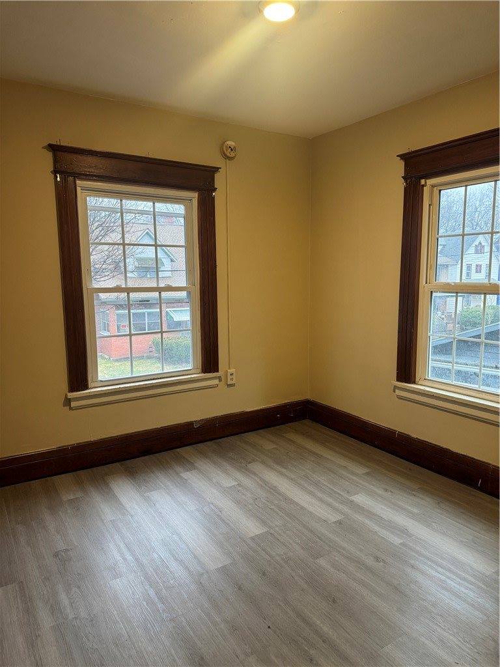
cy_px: 334
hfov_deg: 56.8
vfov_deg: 71.6
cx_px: 250
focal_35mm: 24
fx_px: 462
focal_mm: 6.76
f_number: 1.78
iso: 200
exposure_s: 1/60
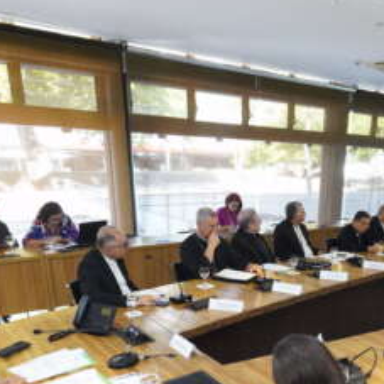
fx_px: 452
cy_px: 321
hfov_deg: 44.2
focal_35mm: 36
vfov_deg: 43.3
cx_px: 298
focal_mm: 16
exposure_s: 1/160
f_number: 5.6
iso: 8000
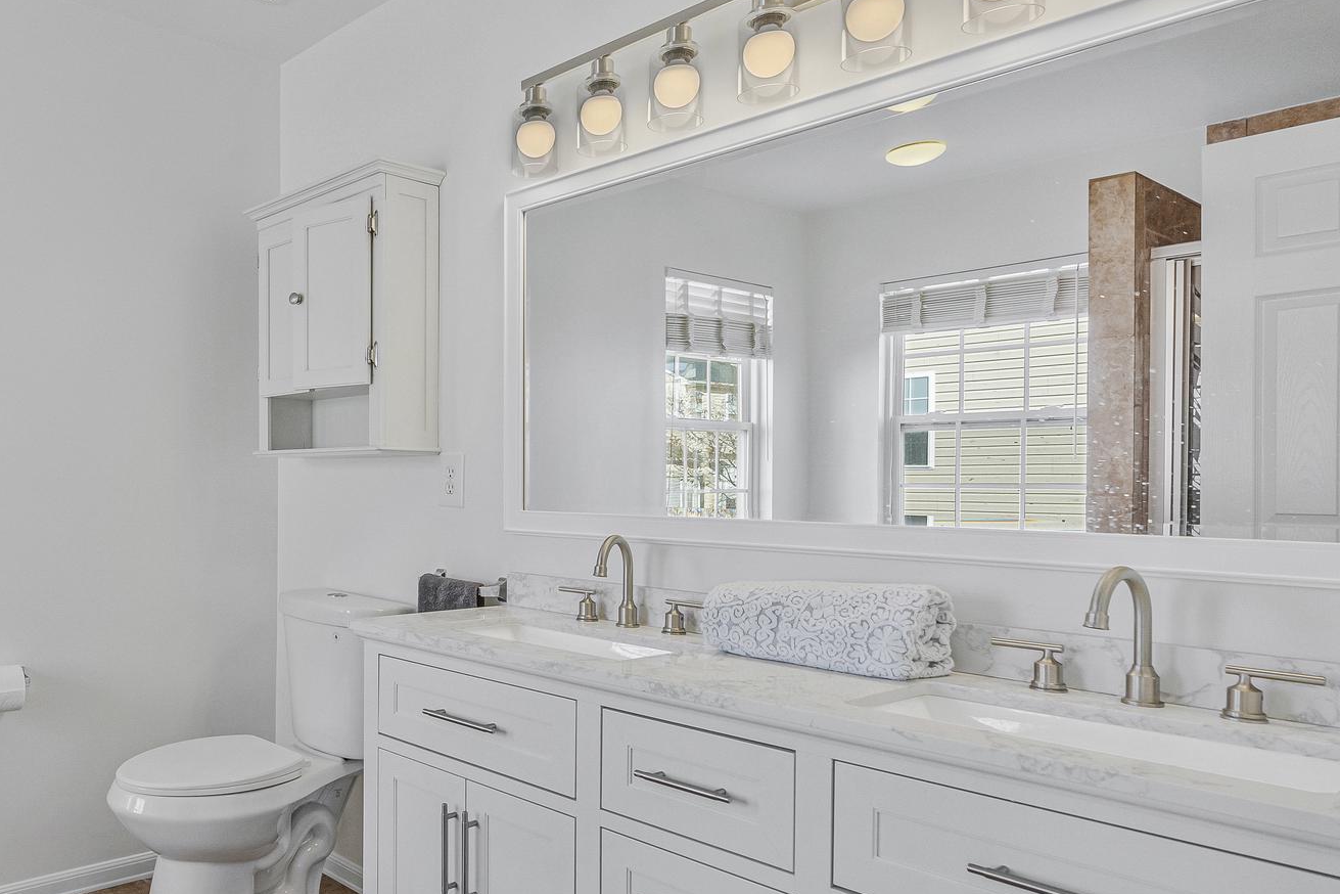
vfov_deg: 51.1
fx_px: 930
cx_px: 310
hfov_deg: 66.3
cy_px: 507
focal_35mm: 25
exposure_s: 1/200
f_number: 7.1
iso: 1250
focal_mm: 16
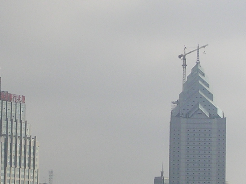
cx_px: 56
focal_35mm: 177
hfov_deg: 11.1
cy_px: 135
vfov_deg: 8.4
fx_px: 1258
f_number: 3.5
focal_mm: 9.6
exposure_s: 1/1225
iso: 50
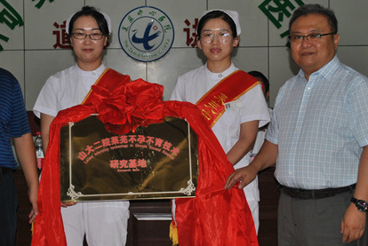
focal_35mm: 76
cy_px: 90
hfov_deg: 26.6
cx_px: 142
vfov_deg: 18.0
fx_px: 778
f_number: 4.5
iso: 200
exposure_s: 1/60
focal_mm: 30
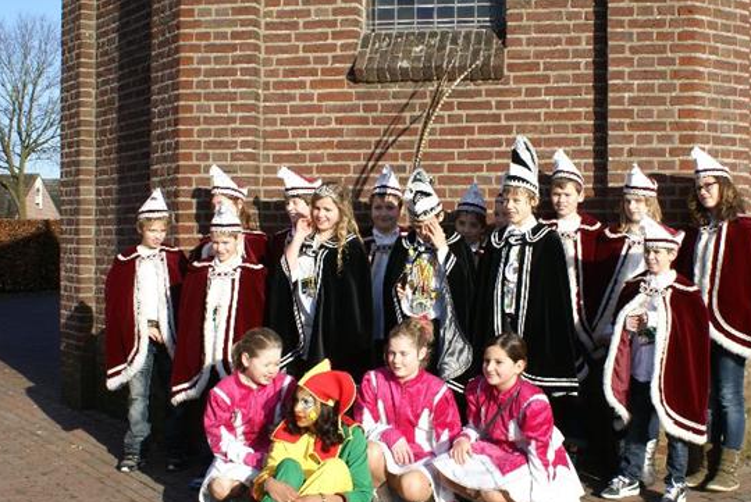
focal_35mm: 54
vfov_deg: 25.1
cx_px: 441
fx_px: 1127
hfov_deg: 36.7
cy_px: 256
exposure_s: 1/125
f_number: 9
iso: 100
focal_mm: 26
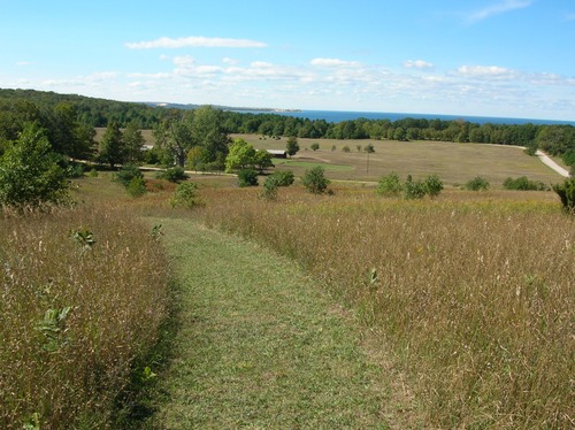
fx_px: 581
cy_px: 215
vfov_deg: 40.6
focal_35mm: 35
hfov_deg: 52.7
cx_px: 288
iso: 50
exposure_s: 1/236
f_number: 5.6
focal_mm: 5.8
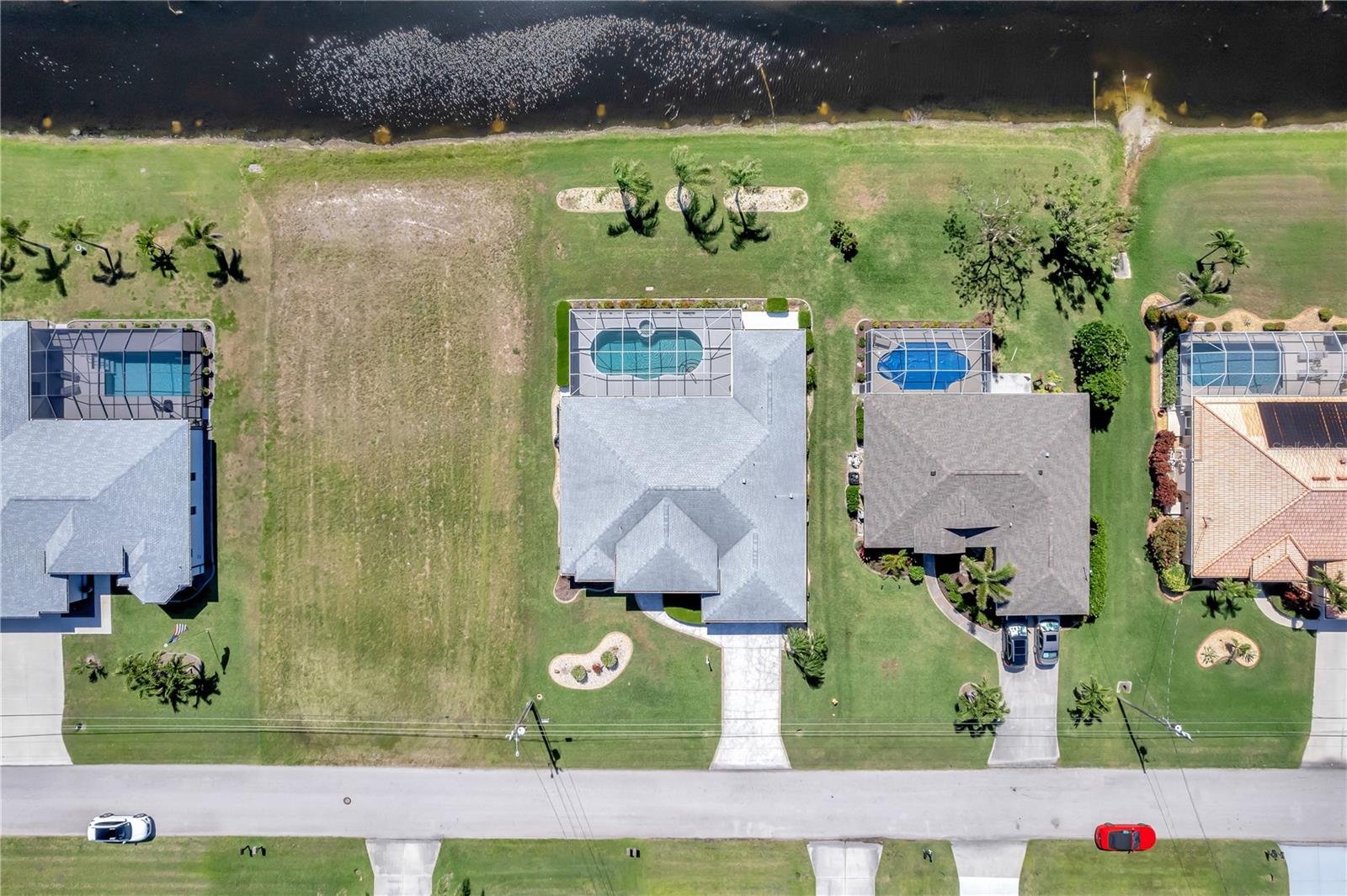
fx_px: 823
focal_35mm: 22
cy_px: 448
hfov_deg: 78.6
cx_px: 674
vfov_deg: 57.2
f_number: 2.8
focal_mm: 8.38
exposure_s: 1/1500
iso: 130
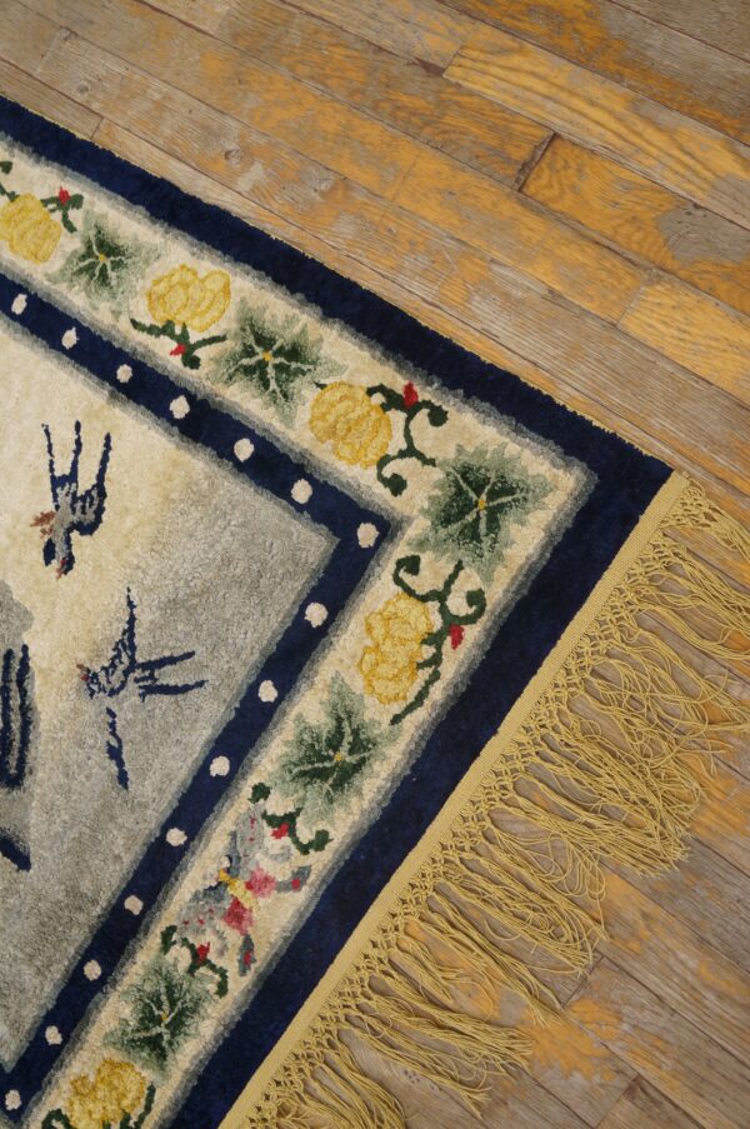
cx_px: 375
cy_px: 564
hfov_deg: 45.6
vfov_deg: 64.6
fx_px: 893
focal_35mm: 28
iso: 800
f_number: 4
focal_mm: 19
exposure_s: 1/60
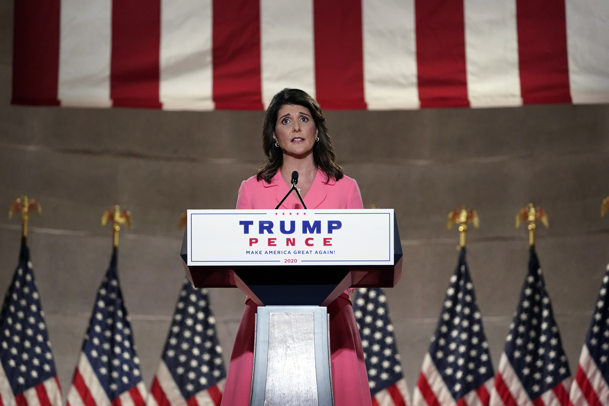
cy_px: 203
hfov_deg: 8.3
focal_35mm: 247
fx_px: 4178
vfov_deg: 5.6
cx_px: 304
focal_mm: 247
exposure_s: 1/200
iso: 6400
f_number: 5.6
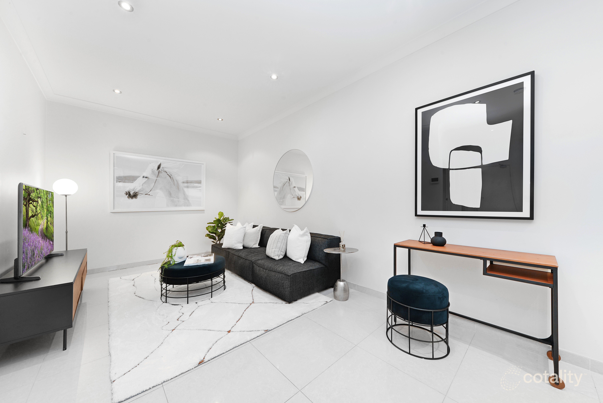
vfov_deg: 90.1
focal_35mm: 12
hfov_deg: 112.6
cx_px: 302
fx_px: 201
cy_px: 202
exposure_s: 1/2.5
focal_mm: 12
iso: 200
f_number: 11
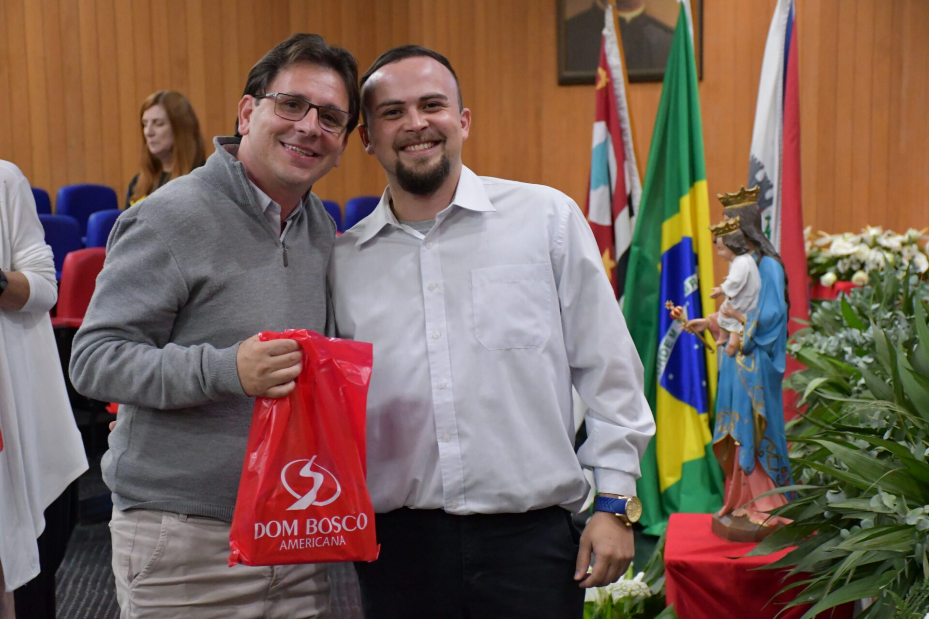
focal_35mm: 84
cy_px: 310
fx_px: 2167
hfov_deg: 24.2
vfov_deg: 16.3
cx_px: 464
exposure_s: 1/125
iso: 6400
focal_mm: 56
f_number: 4.8
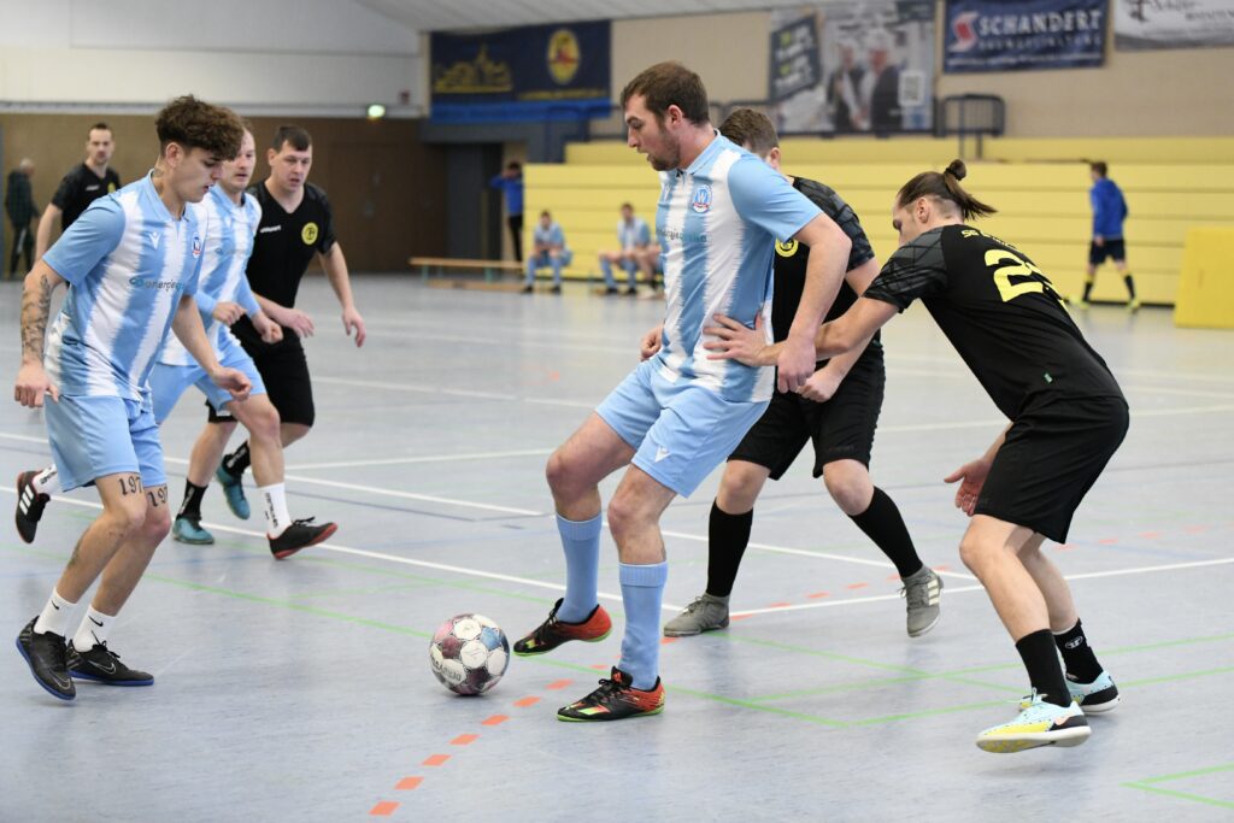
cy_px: 412
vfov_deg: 17.1
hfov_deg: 25.4
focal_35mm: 80
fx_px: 2742
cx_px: 617
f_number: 2.8
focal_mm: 80
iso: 5600
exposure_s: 1/640
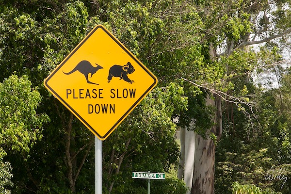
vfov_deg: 10.8
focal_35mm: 128
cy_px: 97
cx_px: 146
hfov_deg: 16.1
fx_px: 1031
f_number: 9
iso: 320
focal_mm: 85
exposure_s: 1/320
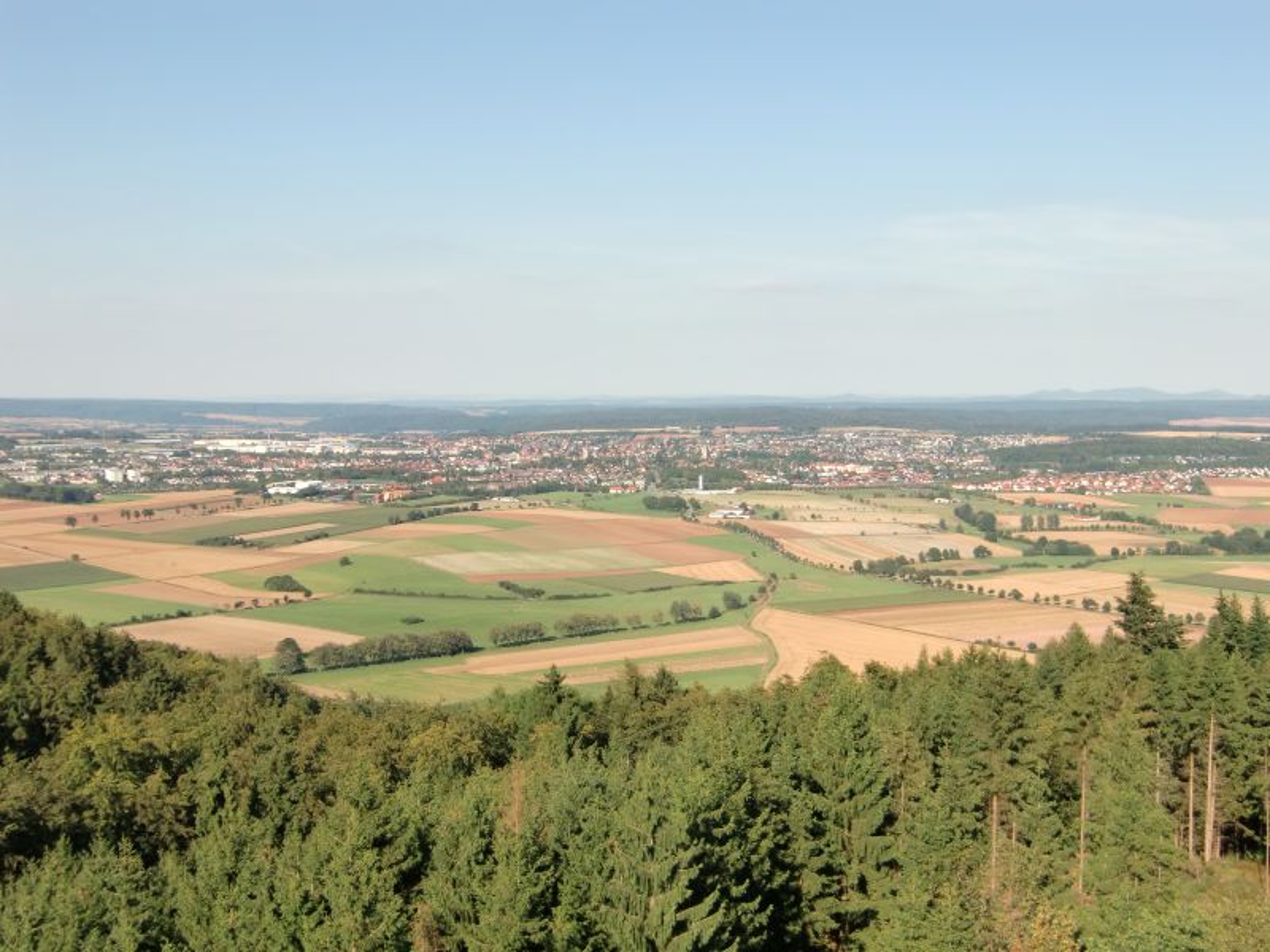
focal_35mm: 40
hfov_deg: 46.8
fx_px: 1468
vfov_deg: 36.0
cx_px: 635
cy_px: 476
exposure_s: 1/640
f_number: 3.8
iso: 64
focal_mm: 7.1
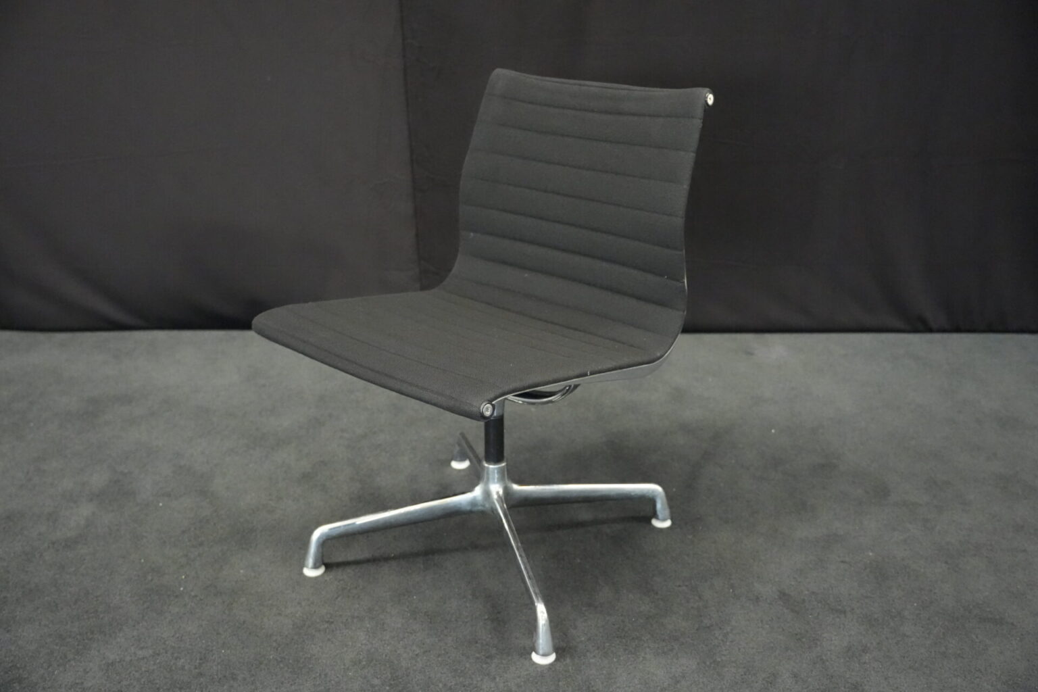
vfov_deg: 37.9
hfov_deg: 54.4
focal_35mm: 35
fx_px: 1009
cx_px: 519
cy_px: 346
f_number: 4
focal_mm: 35
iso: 12800
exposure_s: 1/125
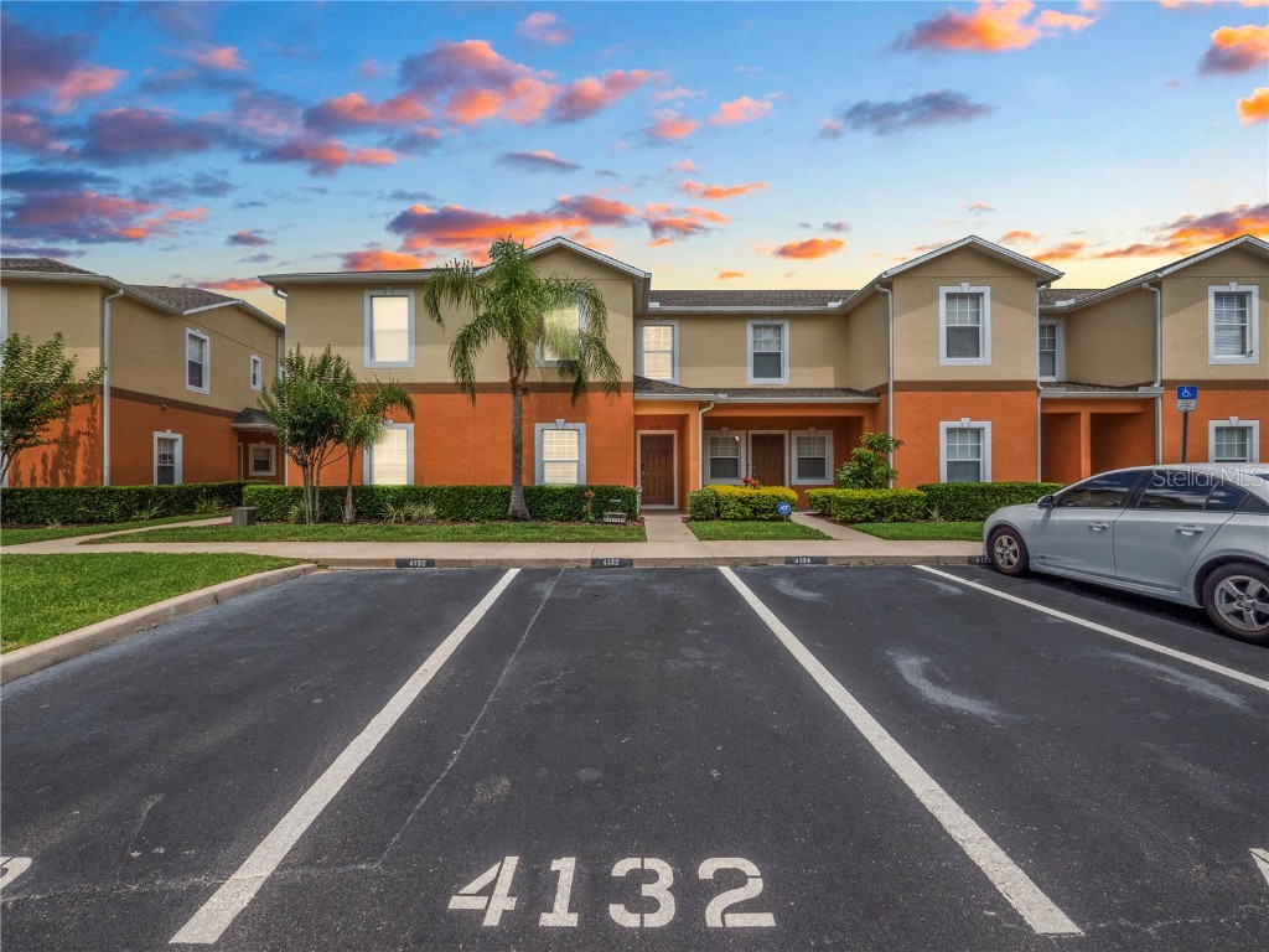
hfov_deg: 102.1
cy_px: 476
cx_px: 634
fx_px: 513
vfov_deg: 85.7
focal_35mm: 14
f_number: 13
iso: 250
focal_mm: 7
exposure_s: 1/250
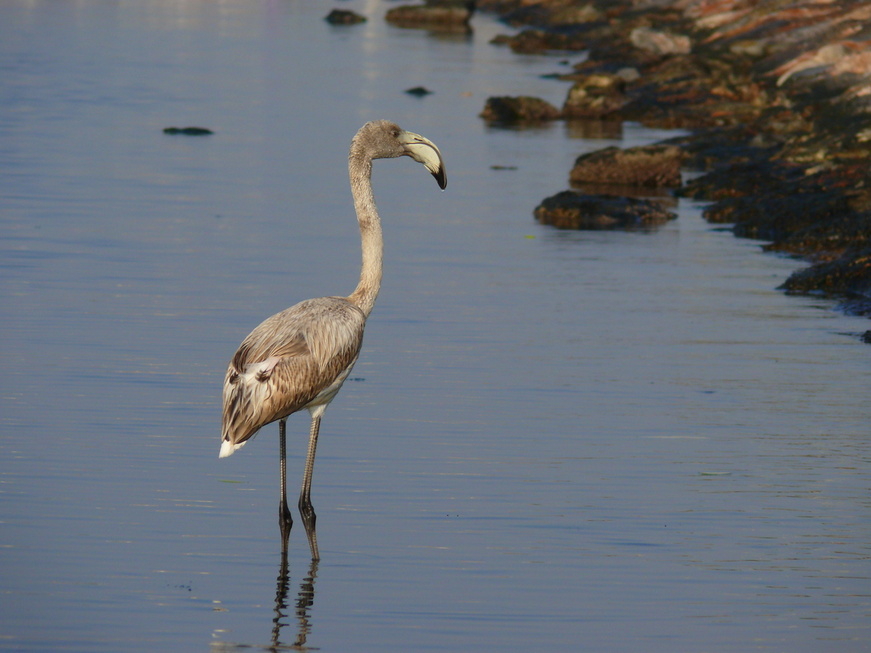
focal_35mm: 420
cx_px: 436
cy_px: 326
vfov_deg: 3.5
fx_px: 10568
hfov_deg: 4.7
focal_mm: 88.8
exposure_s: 1/800
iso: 100
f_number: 5.6
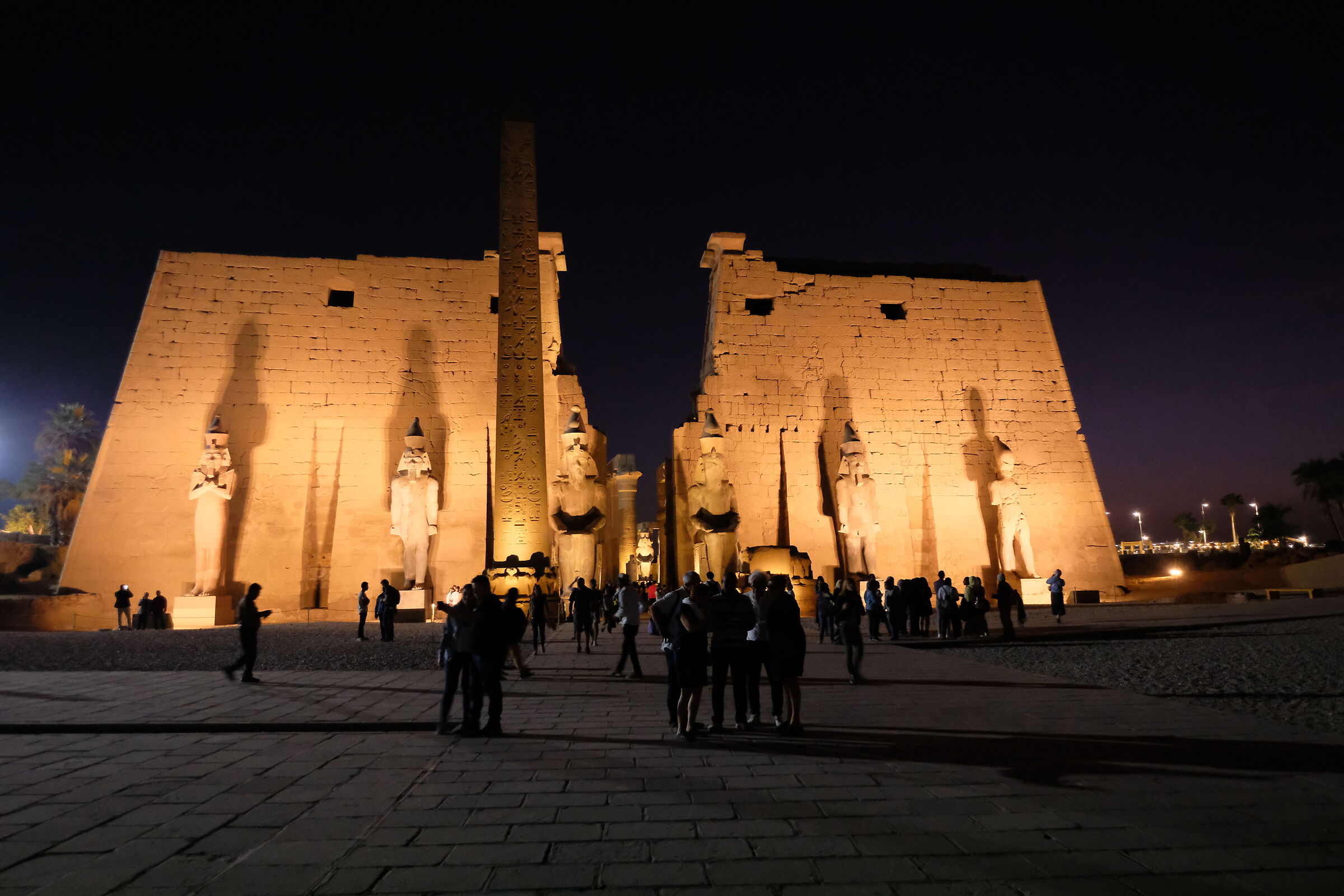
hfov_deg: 76.1
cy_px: 448
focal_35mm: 23
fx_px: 859
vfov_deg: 55.1
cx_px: 672
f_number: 4
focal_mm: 15.1
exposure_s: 1/15
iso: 6400
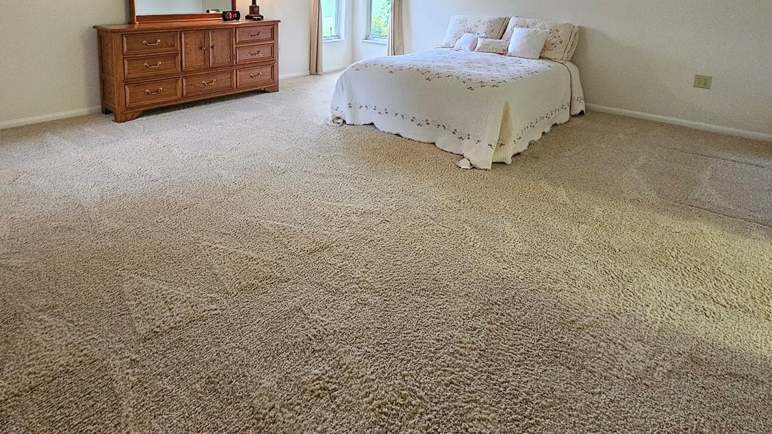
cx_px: 328
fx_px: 409
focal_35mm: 20
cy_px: 55
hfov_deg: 86.0
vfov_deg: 50.4
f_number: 2.2
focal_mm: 2.2
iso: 640
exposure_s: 1/24
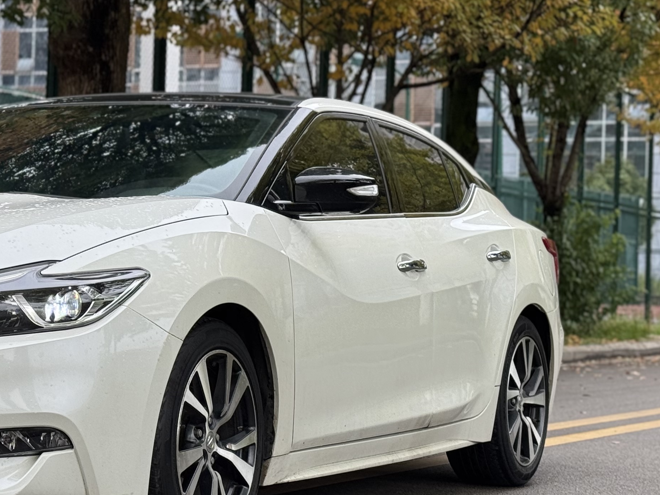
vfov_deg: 14.1
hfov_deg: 18.4
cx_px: 55
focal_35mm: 105
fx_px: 2002
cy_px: 194
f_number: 1.78
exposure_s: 1/966
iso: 64
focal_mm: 6.76
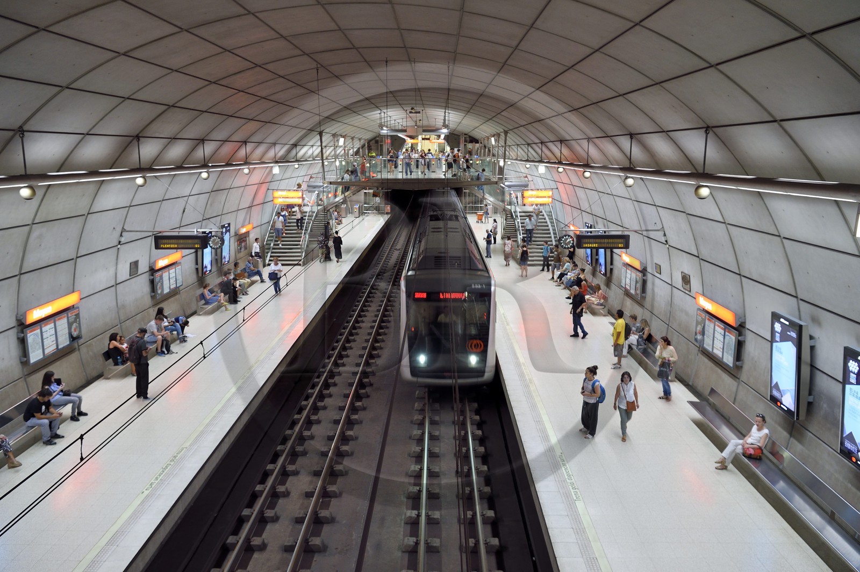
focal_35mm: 29
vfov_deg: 44.9
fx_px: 692
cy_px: 286
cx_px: 430
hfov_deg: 63.7
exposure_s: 1/25
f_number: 5
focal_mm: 29
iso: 800
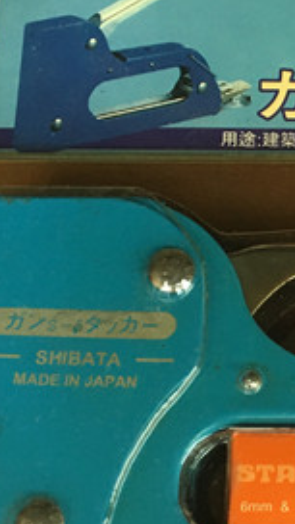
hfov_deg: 13.2
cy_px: 306
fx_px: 1210
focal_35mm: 87
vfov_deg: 24.4
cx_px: 438
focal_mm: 4.15
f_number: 2.2
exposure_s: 1/33
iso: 125
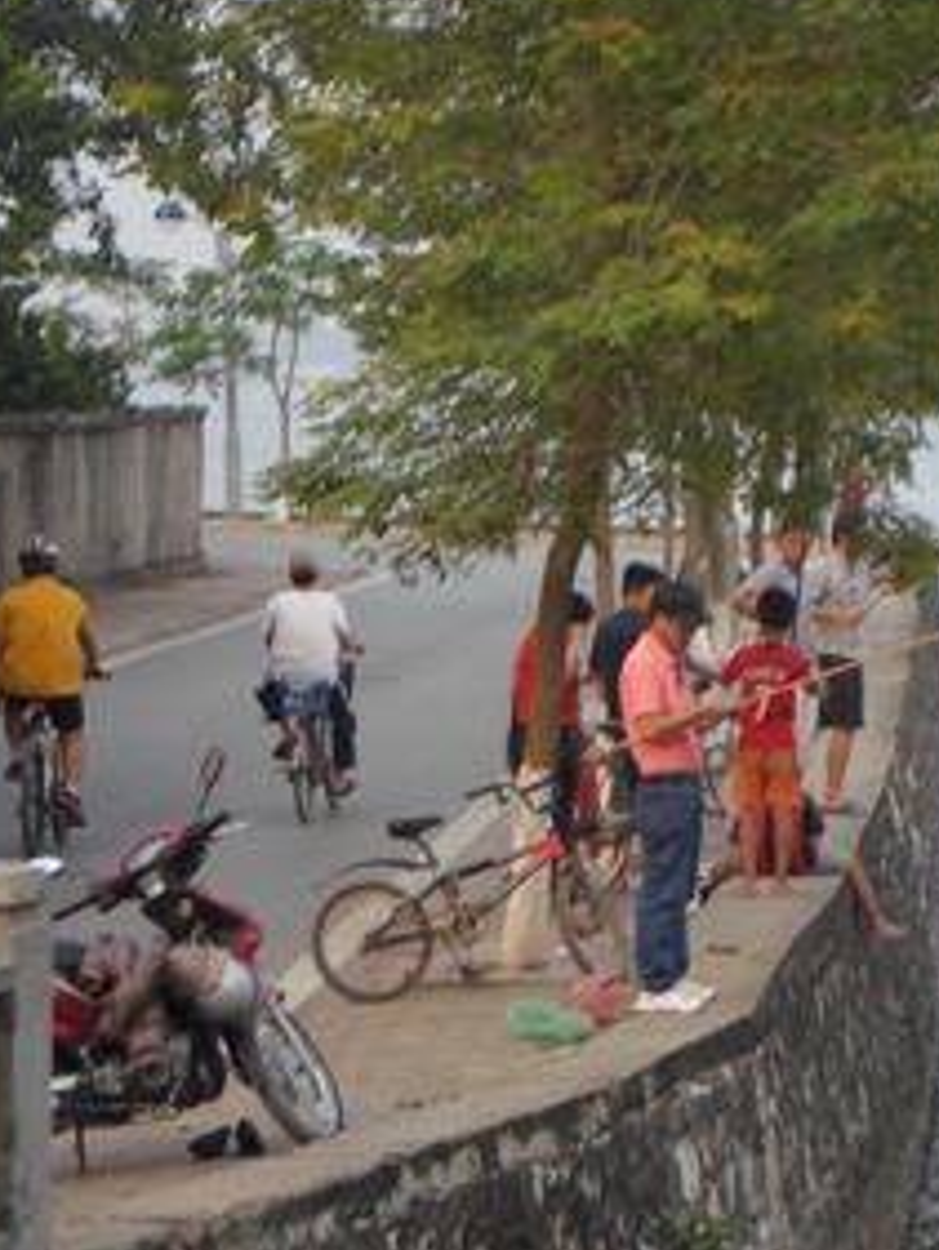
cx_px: 685
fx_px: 6433
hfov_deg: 8.3
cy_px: 601
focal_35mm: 178
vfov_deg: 11.1
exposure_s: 1/60
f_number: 6.3
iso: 120
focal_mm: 22.5
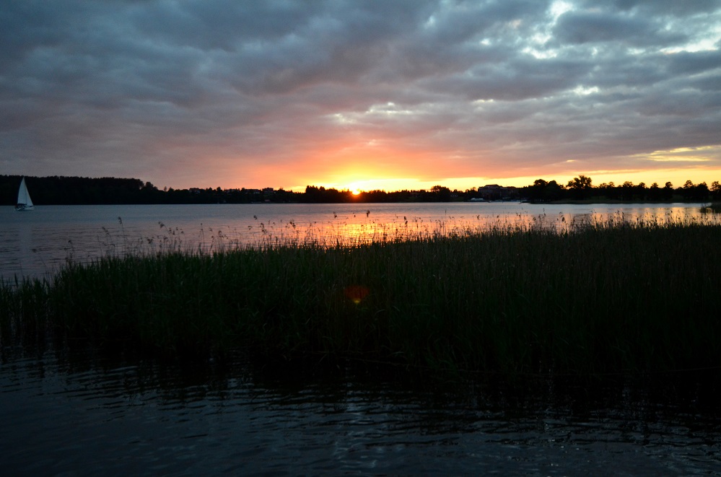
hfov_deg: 53.2
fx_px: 719
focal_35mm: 36
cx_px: 360
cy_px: 238
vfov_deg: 36.7
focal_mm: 24
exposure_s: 1/500
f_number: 4
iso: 1250
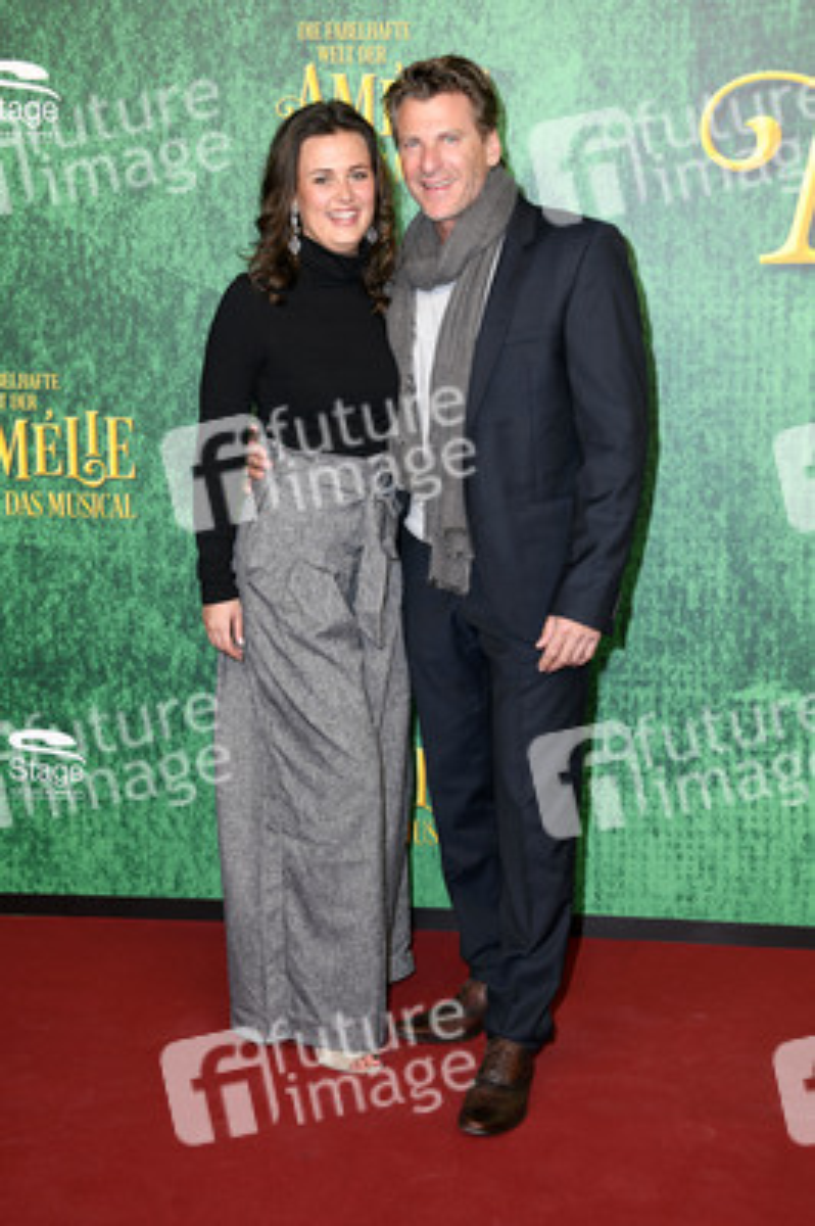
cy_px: 613
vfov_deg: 39.6
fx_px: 1701
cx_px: 408
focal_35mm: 50
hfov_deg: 26.9
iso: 200
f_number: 6.3
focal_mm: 50
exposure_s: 1/160
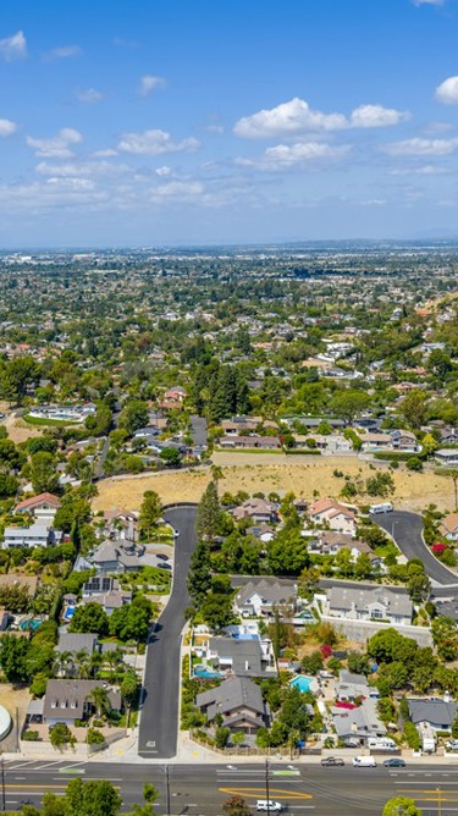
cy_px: 406
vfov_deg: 45.5
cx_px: 89
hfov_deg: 26.0
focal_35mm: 45
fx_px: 973
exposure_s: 1/4000
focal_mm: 14.45
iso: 125
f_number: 2.8
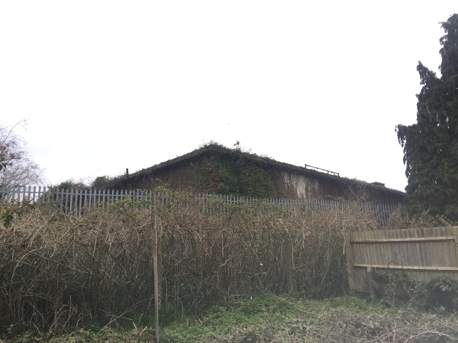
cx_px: 229
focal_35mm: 29
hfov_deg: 61.7
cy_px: 172
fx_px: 384
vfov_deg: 48.2
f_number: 2.2
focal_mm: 4.15
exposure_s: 1/107
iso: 32
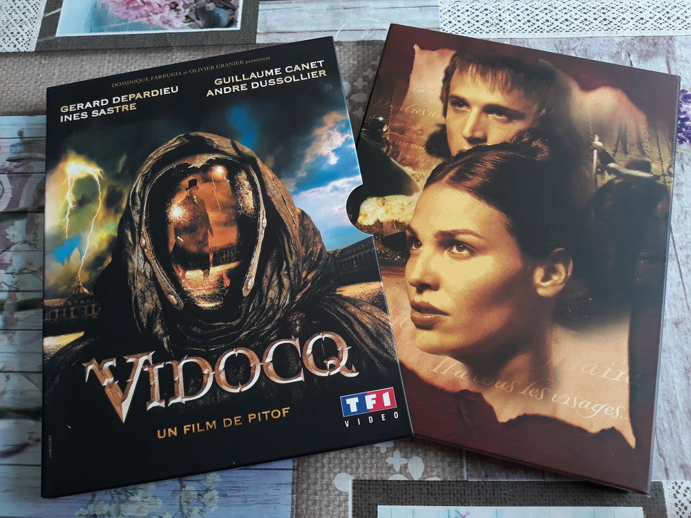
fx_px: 539
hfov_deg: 65.3
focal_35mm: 27
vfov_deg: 51.4
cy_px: 259
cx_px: 346
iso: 64
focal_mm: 3.71
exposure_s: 1/100
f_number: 1.7
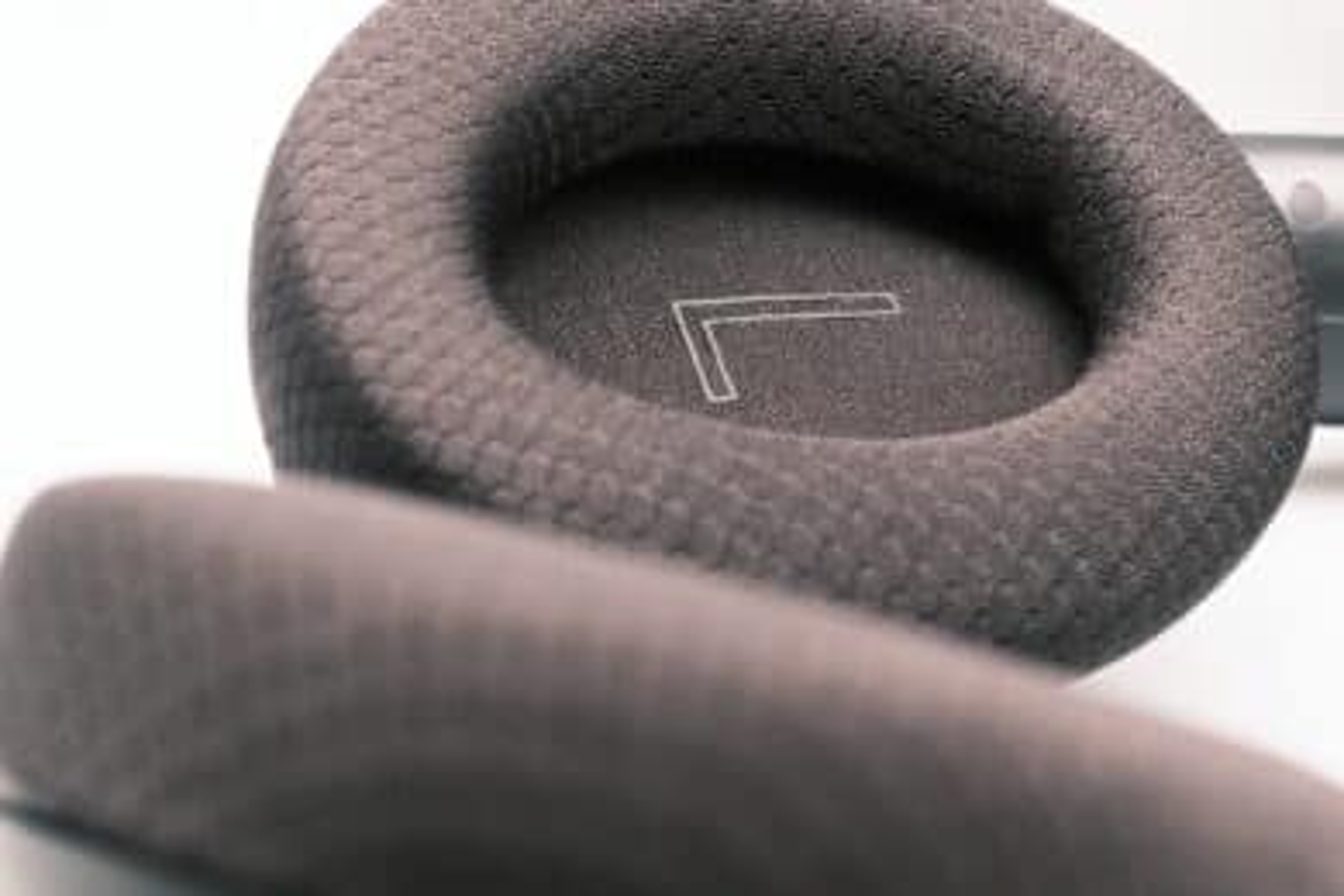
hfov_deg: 27.0
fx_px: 2800
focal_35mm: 75
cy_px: 448
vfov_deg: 18.2
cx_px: 672
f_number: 8
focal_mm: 50
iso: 3200
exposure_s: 1/80
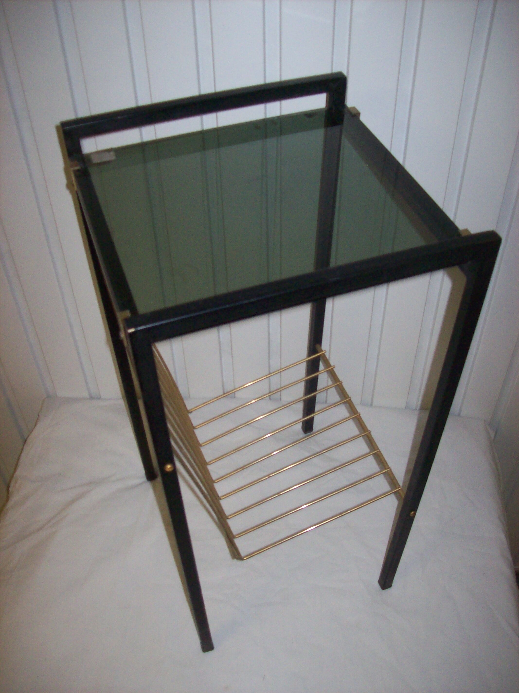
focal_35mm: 36
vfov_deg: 51.4
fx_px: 720
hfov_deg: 39.6
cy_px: 346
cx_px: 260
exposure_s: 1/64
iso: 200
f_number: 2.7
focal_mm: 6
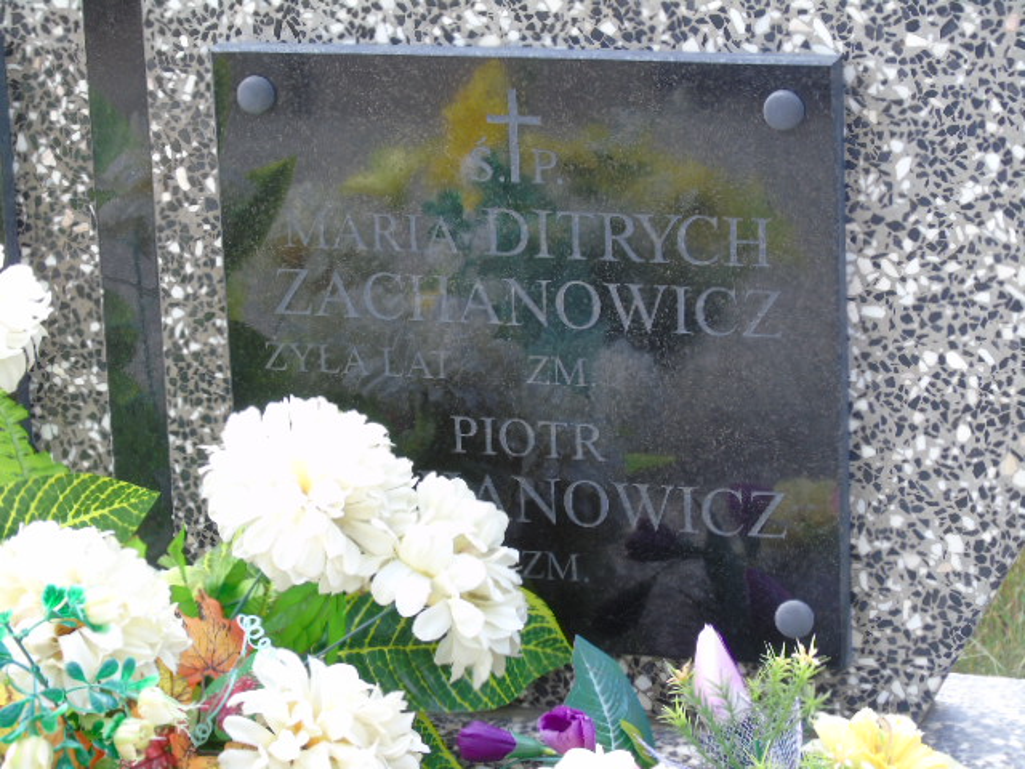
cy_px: 384
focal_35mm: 124
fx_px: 3672
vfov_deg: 12.0
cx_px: 512
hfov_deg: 15.9
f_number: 4.6
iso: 80
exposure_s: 1/30
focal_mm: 22
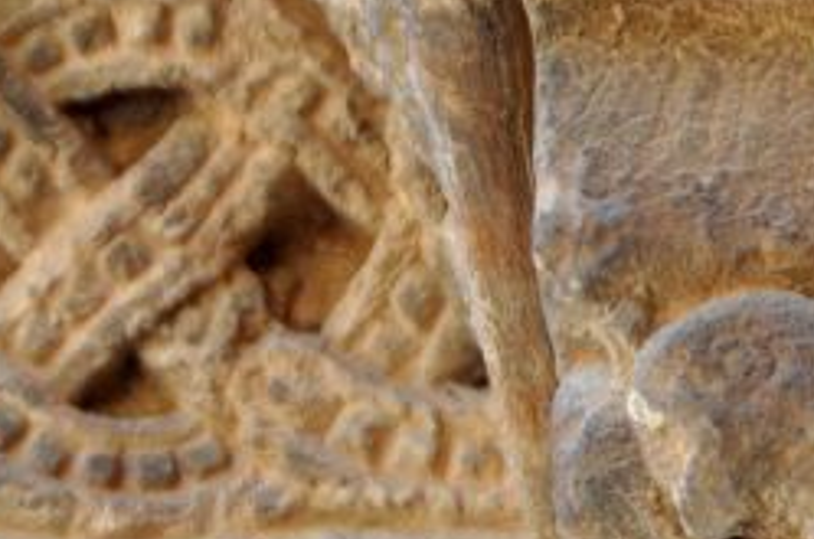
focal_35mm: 1234
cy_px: 885
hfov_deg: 1.7
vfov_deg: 1.1
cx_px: 530
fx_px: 27848
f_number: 5.6
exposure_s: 1/250
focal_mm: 200
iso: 500
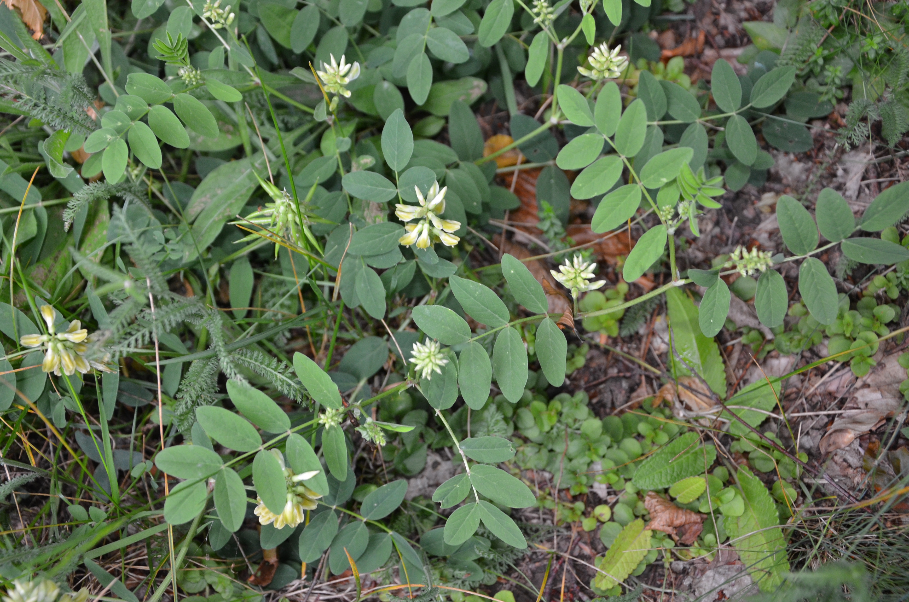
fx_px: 1285
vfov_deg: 26.4
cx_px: 436
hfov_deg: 38.9
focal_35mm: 51
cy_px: 312
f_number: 4.2
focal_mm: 32
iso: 800
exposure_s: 1/60
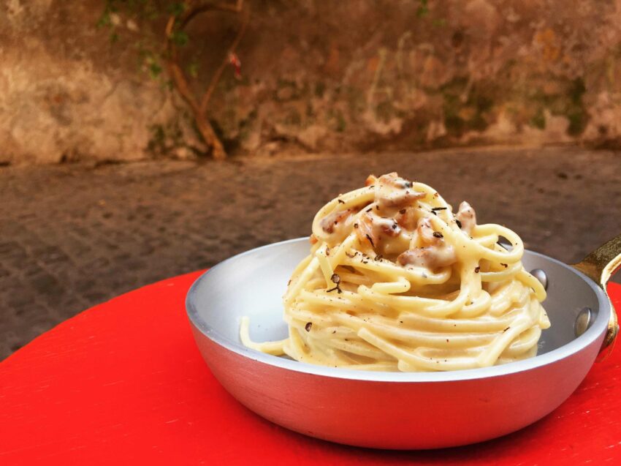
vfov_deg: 48.2
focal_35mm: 29
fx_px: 520
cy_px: 233
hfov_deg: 61.7
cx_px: 310
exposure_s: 1/249
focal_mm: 4.15
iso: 32
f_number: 2.2
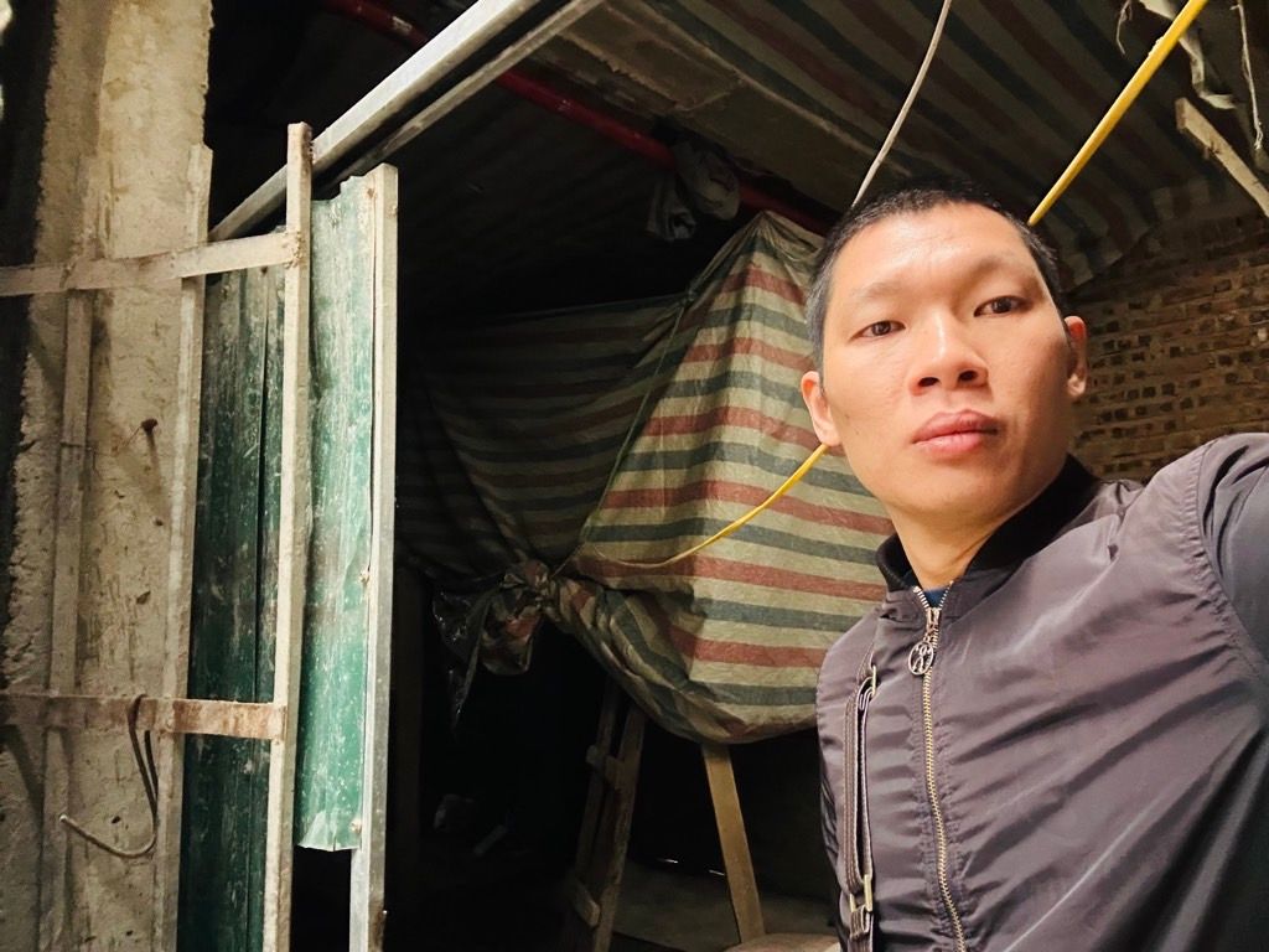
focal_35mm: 23
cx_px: 634
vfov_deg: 58.9
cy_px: 476
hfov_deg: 73.9
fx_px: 843
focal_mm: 2.69
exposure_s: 1/23
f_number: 1.9
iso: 640
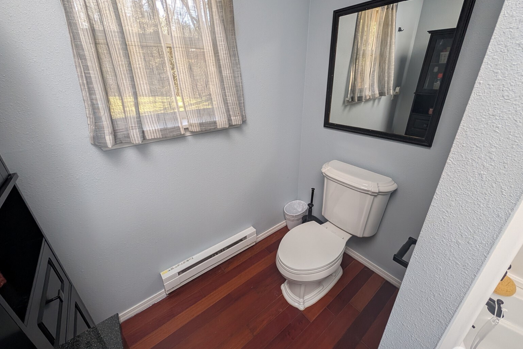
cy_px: 164
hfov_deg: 108.3
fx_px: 189
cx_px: 266
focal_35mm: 13
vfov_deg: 85.3
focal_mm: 2.02
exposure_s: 1/258
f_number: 1.7
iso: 115
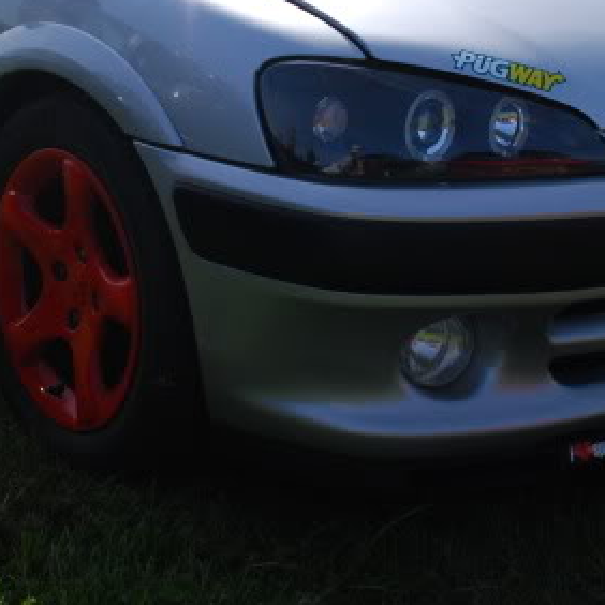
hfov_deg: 26.5
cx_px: 261
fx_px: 1285
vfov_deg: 25.6
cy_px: 48
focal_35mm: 65
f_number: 4.5
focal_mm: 18
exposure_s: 1/4000
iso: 400
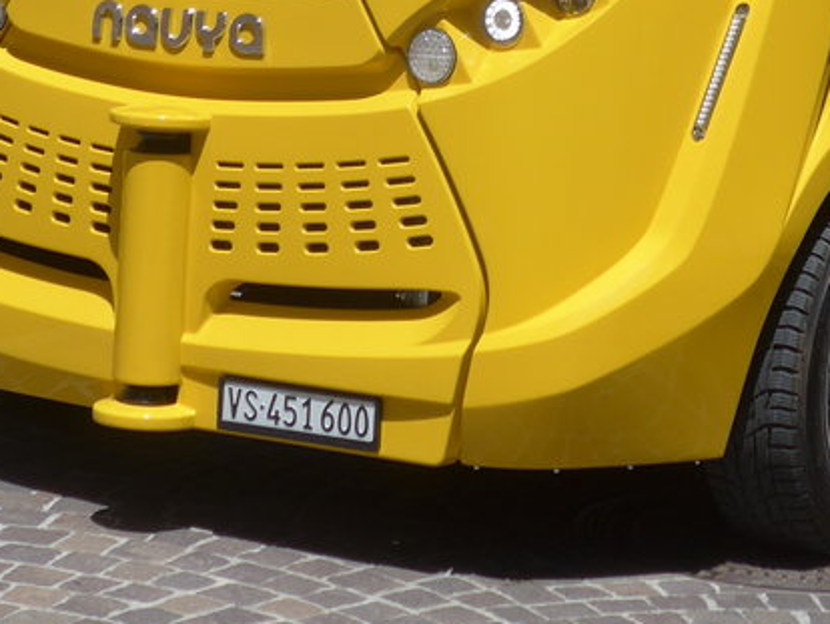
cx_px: 630
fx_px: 3407
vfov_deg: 10.2
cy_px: -245
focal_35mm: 142
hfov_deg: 13.8
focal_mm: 10.1
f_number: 3.2
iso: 80
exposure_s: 1/1300
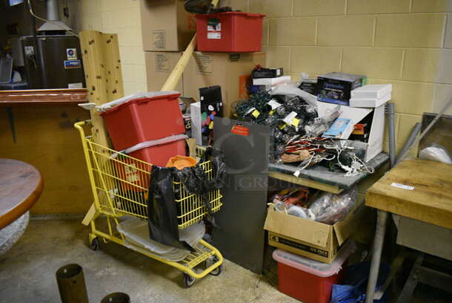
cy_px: 152
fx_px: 339
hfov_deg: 67.3
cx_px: 226
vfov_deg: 48.0
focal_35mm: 27
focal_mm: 18
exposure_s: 1/125
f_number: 3.5
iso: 4000
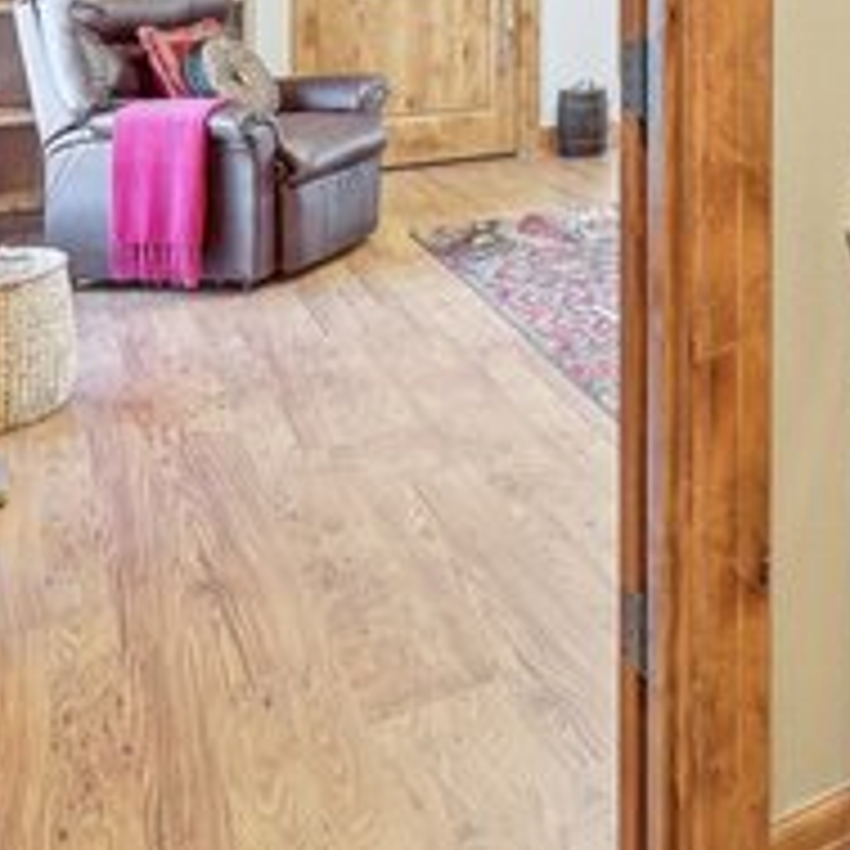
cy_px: -101
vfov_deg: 31.4
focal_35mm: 47
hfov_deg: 30.4
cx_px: 1016
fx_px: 1318
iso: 400
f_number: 8
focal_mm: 16.5
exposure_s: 1/6
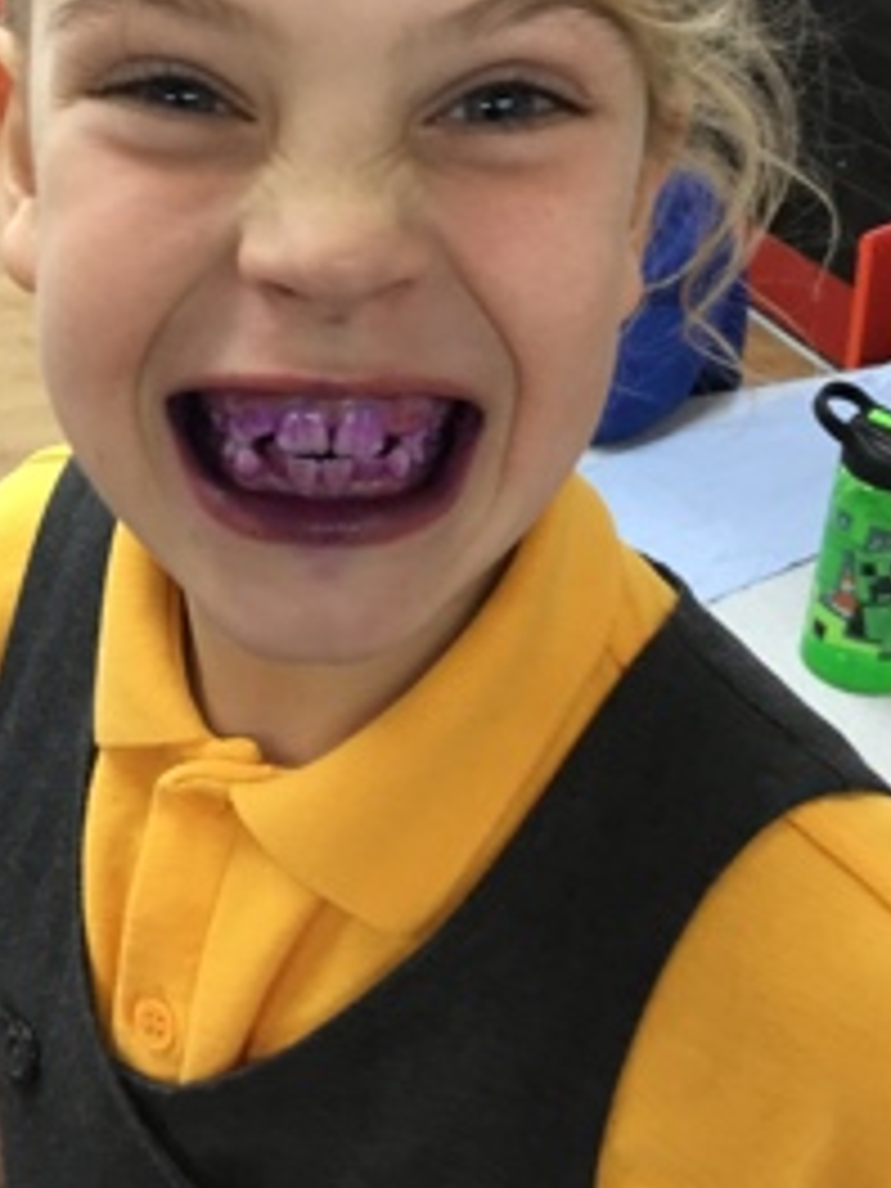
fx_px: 1613
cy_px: 333
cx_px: 356
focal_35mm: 47
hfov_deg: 30.8
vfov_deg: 39.6
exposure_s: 1/33
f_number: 2.4
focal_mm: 3.3
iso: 125
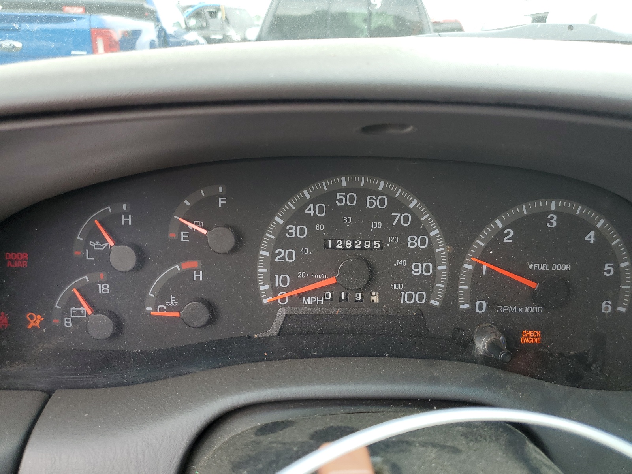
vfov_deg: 53.1
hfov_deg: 67.3
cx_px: 316
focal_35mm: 26
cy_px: 237
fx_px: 475
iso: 50
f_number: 1.5
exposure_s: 1/175
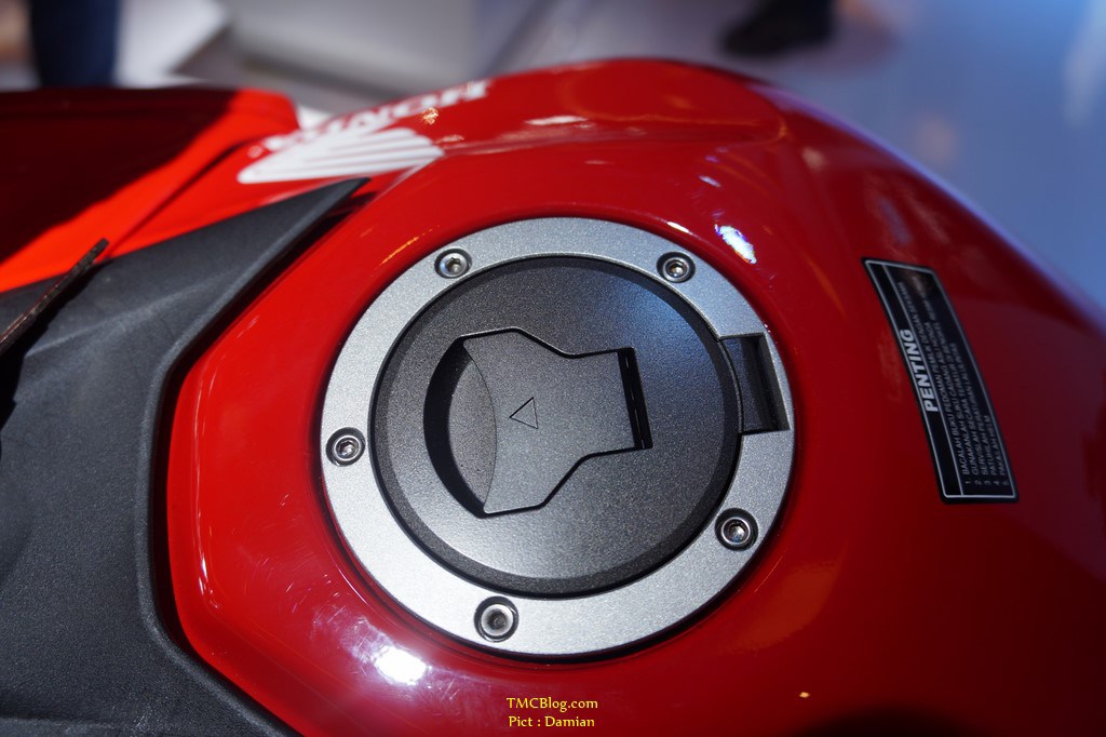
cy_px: 368
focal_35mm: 32
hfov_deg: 59.5
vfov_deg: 41.7
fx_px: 967
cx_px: 553
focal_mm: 21
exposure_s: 1/60
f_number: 4
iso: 100
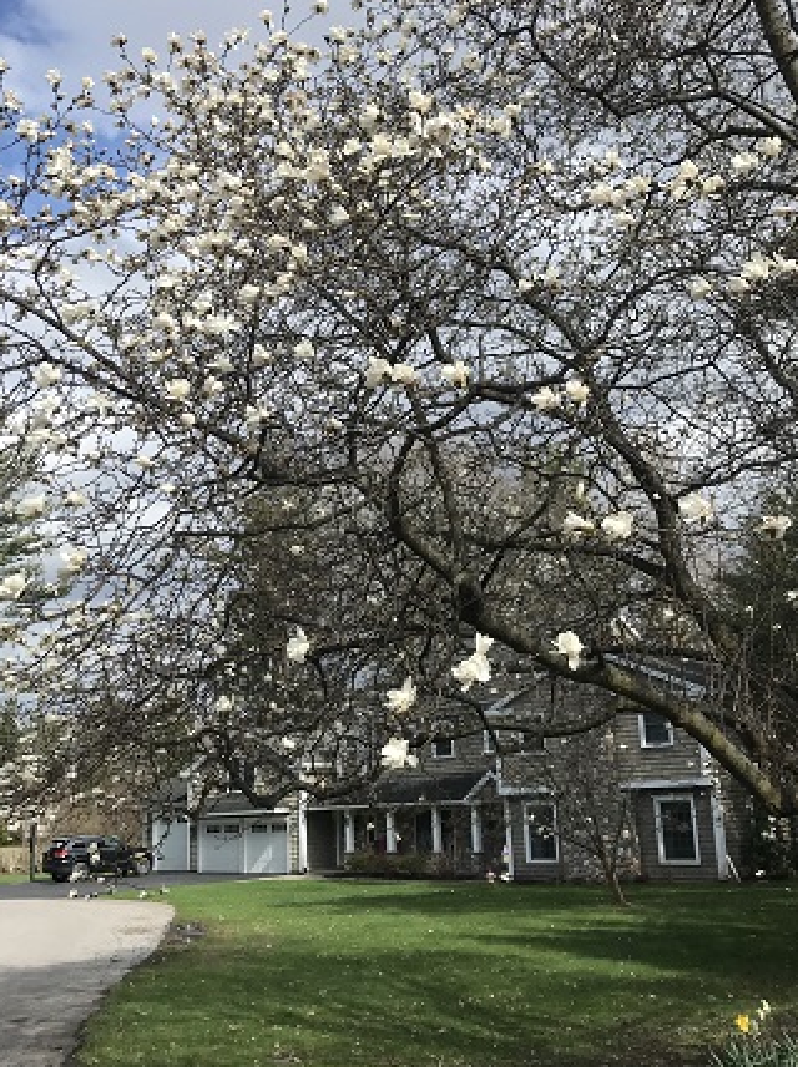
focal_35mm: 36
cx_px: 362
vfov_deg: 51.4
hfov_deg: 39.5
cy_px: 524
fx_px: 1109
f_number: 1.8
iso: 20
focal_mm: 3.99
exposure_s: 1/2037
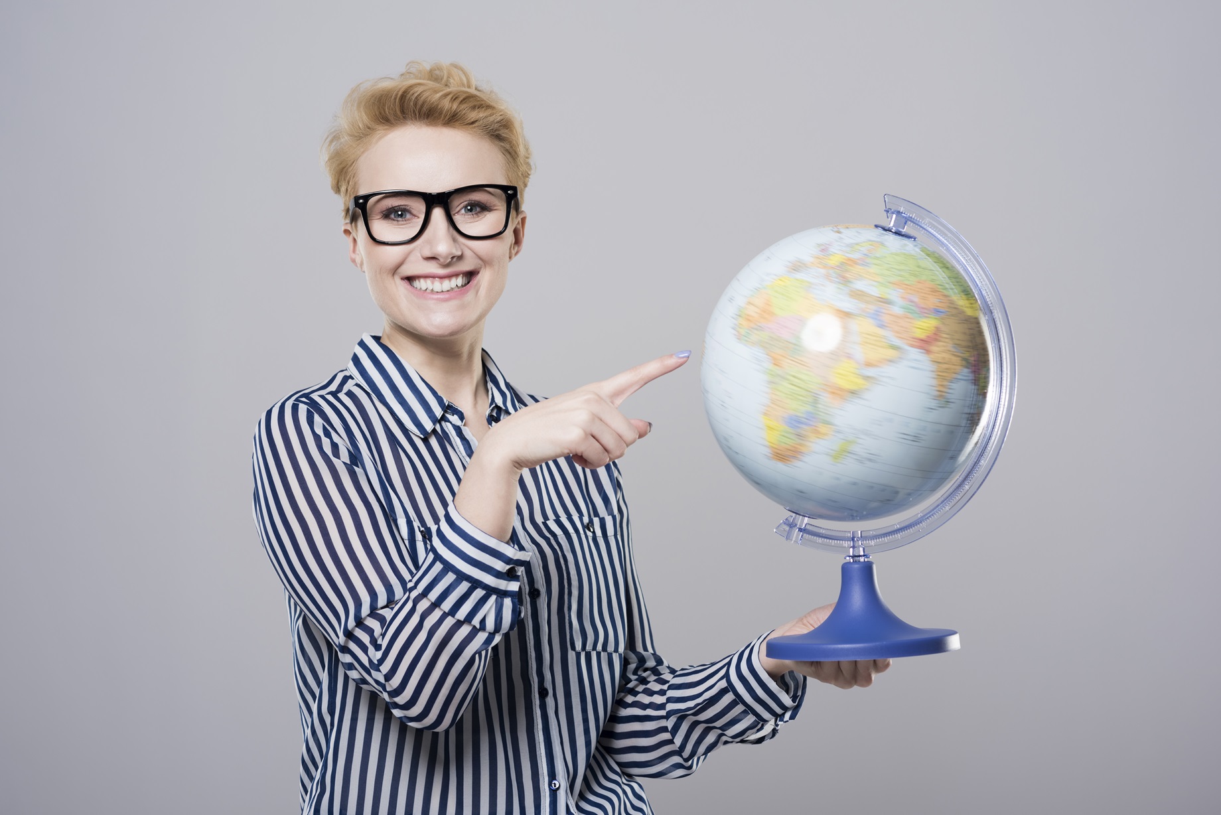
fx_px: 2884
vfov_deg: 16.1
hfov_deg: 23.9
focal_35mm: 85
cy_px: 408
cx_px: 610
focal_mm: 85
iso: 80
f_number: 6.3
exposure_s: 1/125
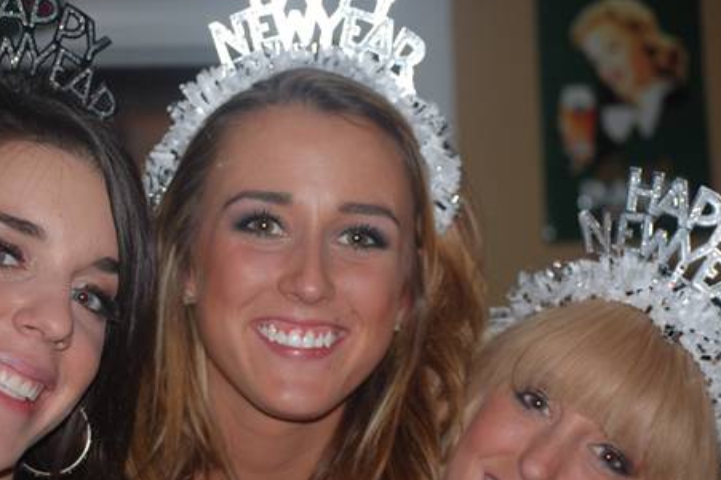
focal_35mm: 101
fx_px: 2013
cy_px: 267
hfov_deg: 20.3
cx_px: 297
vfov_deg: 13.6
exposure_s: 1/60
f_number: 4
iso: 400
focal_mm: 55
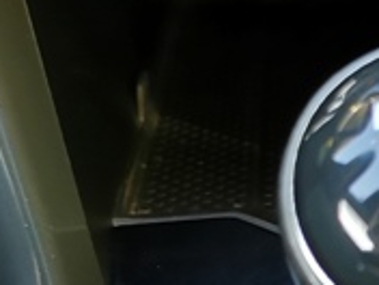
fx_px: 1347
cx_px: 642
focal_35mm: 123
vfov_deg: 11.7
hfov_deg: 14.4
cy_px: 363
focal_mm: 5.58
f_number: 1.8
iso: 320
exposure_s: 1/50
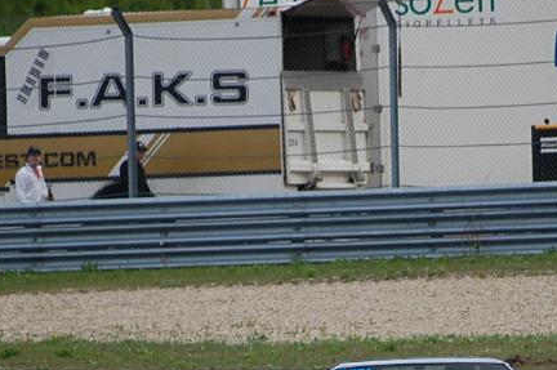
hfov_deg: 3.1
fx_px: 10447
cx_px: 366
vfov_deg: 2.0
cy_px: 419
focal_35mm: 676
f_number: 5.6
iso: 800
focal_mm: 190
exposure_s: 1/500
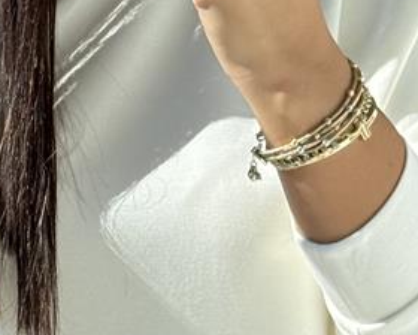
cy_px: 255
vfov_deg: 6.9
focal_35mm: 223
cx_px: 152
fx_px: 2759
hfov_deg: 8.7
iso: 80
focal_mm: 6.76
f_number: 1.78
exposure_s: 1/1429
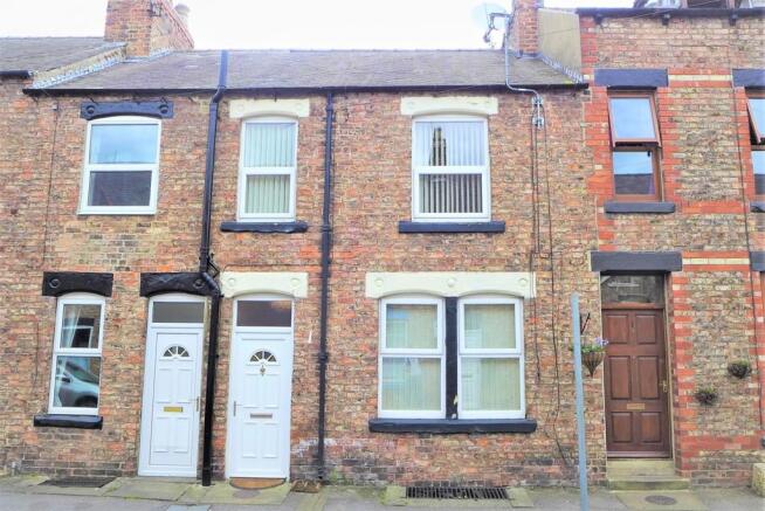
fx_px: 510
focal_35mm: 24
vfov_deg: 53.2
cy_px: 256
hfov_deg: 73.7
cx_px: 382
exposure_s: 1/800
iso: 80
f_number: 2.8
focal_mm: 4.7
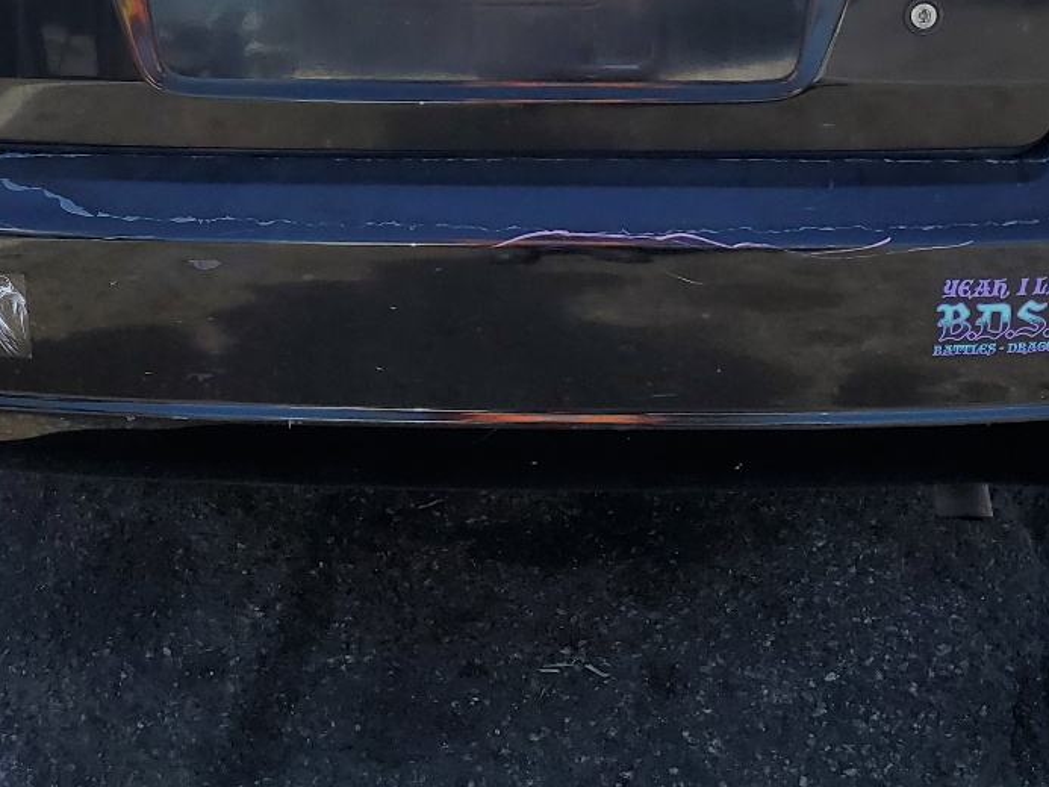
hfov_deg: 32.2
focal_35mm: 60
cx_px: 472
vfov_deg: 23.2
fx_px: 1819
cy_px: -48
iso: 50
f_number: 1.5
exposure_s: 1/1429
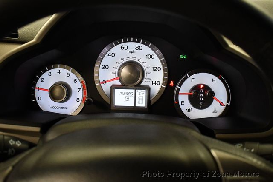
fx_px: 273
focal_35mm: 36
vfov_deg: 36.9
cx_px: 136
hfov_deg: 53.1
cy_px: 91
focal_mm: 18
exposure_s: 1/125
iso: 2000
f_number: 3.5
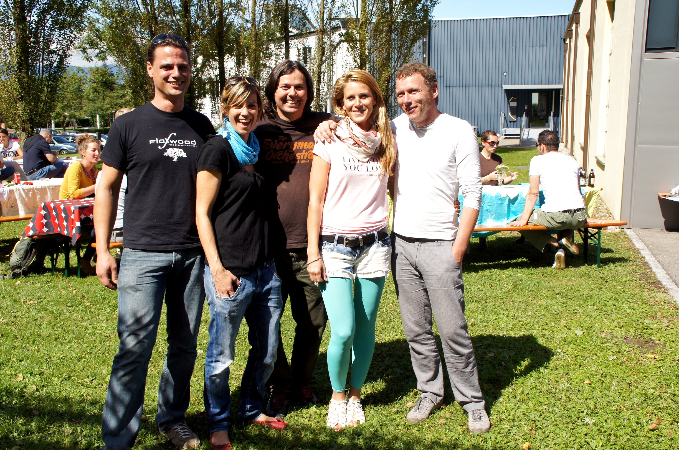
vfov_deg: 36.8
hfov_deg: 53.2
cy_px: 225
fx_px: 678
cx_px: 340
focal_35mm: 36
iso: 100
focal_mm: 24
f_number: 10
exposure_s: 1/125
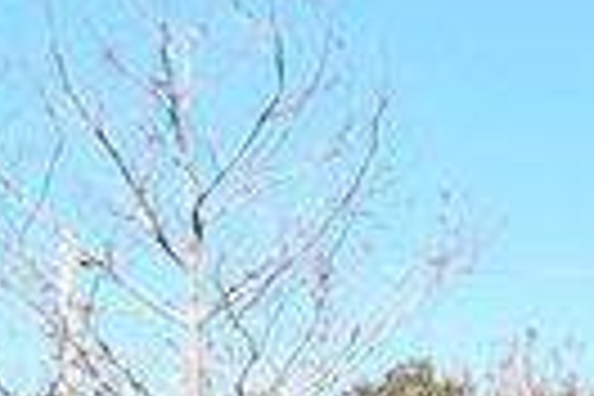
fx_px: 4009
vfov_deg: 5.6
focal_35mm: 243
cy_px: 693
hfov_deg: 8.2
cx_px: 1084
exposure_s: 1/250
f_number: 8
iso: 140
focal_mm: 25
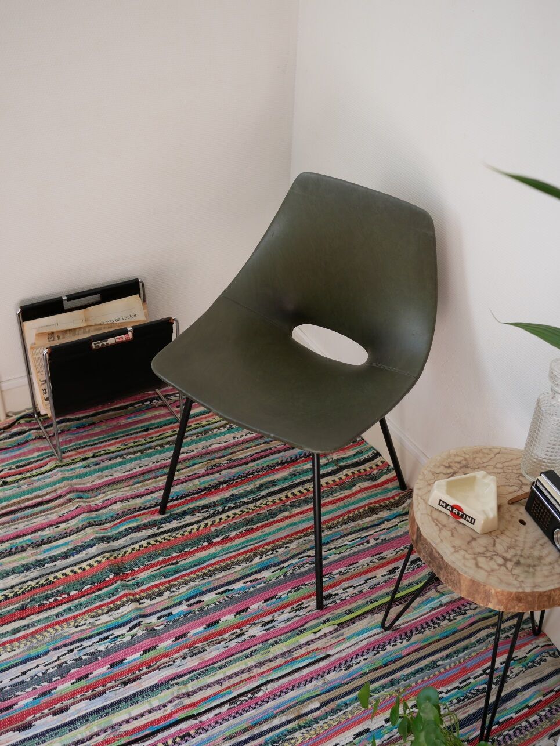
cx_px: 280
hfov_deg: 36.0
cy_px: 373
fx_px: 863
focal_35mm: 40
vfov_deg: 46.8
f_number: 2.5
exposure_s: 1/250
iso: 200
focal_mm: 20
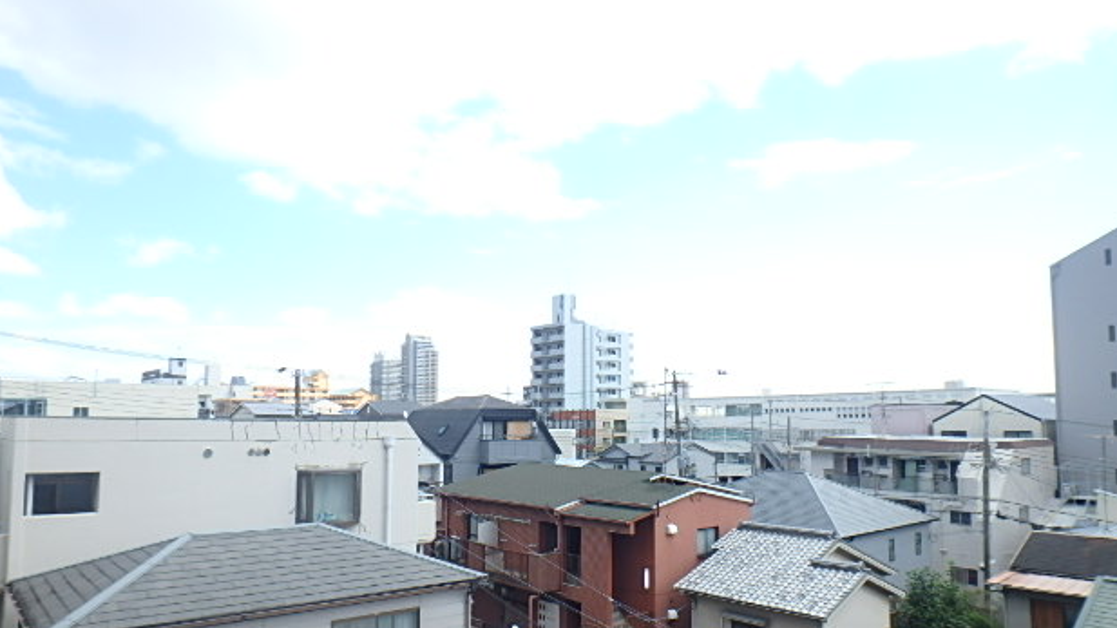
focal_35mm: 26
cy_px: 398
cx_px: 563
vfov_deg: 44.0
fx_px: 770
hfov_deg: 71.9
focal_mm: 4
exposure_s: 1/500
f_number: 3.8
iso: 125
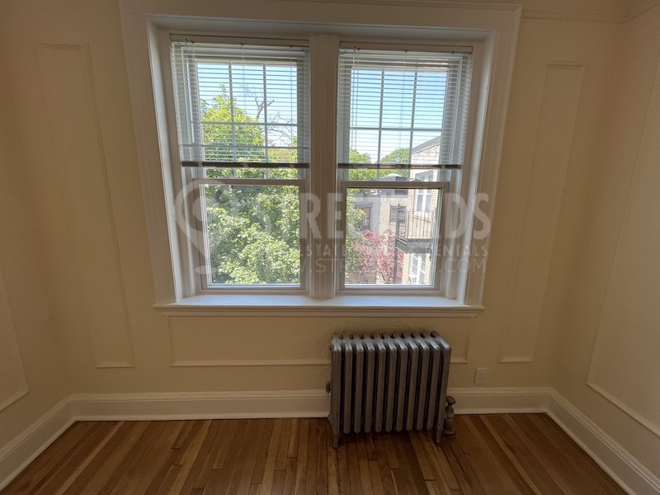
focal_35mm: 13
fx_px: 248
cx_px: 330
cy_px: 248
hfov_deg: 106.2
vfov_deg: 89.9
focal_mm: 1.57
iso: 32
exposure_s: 1/120
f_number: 1.8
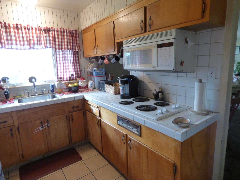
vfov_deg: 66.0
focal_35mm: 20
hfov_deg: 81.7
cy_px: 90
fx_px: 139
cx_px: 120
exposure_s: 1/40
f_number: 2.8
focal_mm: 3.58
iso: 400
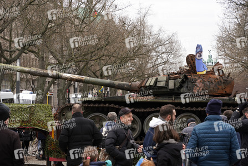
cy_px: 83
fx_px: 792
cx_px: 125
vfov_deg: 11.9
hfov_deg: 17.8
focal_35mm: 115
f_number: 7.1
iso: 640
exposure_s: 1/320
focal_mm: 114
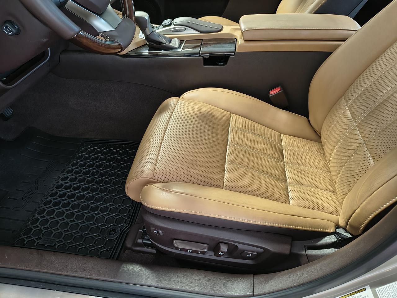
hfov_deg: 71.6
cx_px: 198
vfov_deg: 56.8
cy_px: 149
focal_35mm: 24
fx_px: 275
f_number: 1.8
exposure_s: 1/40
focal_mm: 5.56
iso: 1131
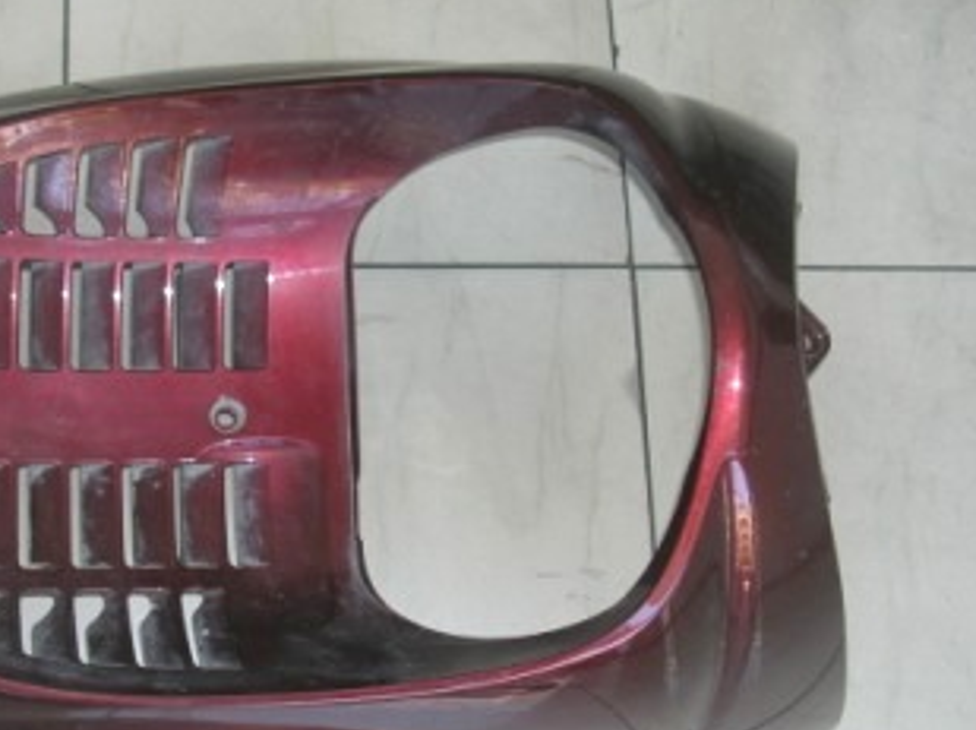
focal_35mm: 58
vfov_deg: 25.2
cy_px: 387
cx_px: 385
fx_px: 1633
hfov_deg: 33.2
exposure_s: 1/60.1
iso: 50
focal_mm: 6.6
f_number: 3
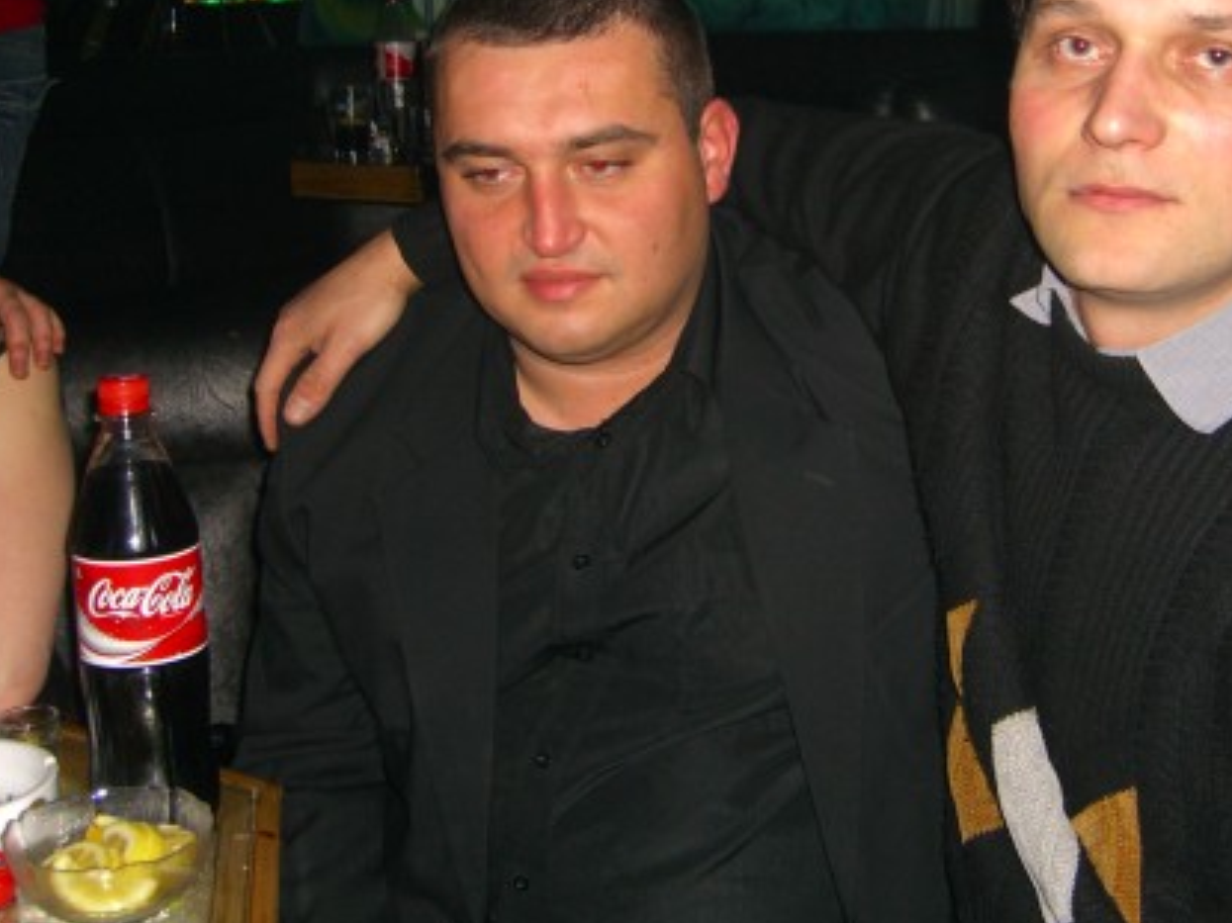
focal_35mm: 55
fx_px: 1957
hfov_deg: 34.8
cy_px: 282
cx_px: 754
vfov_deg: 26.3
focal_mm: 7.9
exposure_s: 1/60
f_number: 2.8
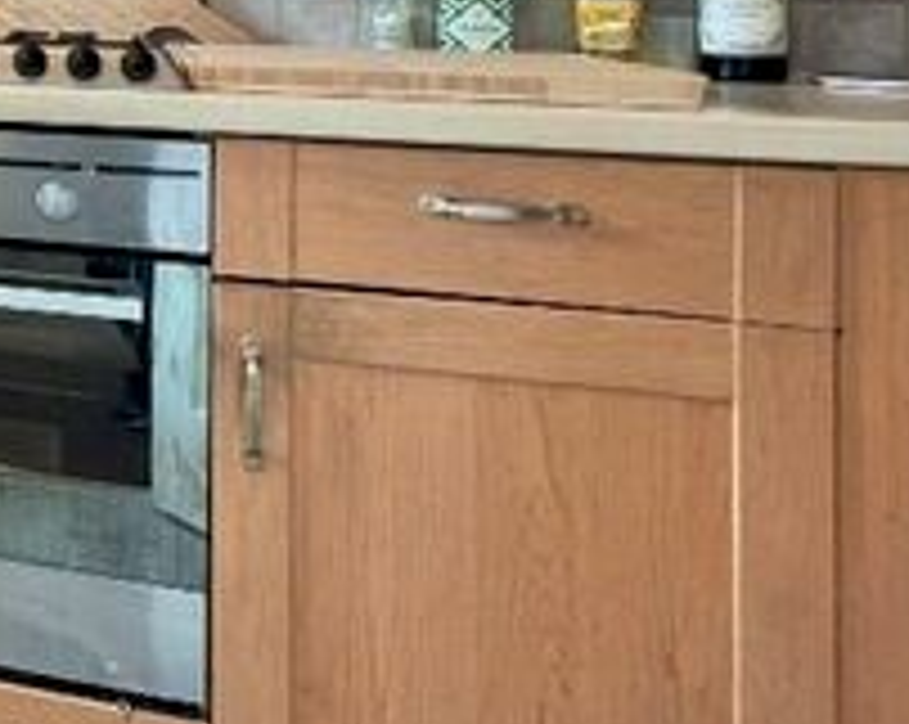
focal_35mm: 44
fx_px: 1182
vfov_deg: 31.0
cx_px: -396
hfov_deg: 29.3
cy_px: -38
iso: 160
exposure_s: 1/99
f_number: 1.8
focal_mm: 1.57
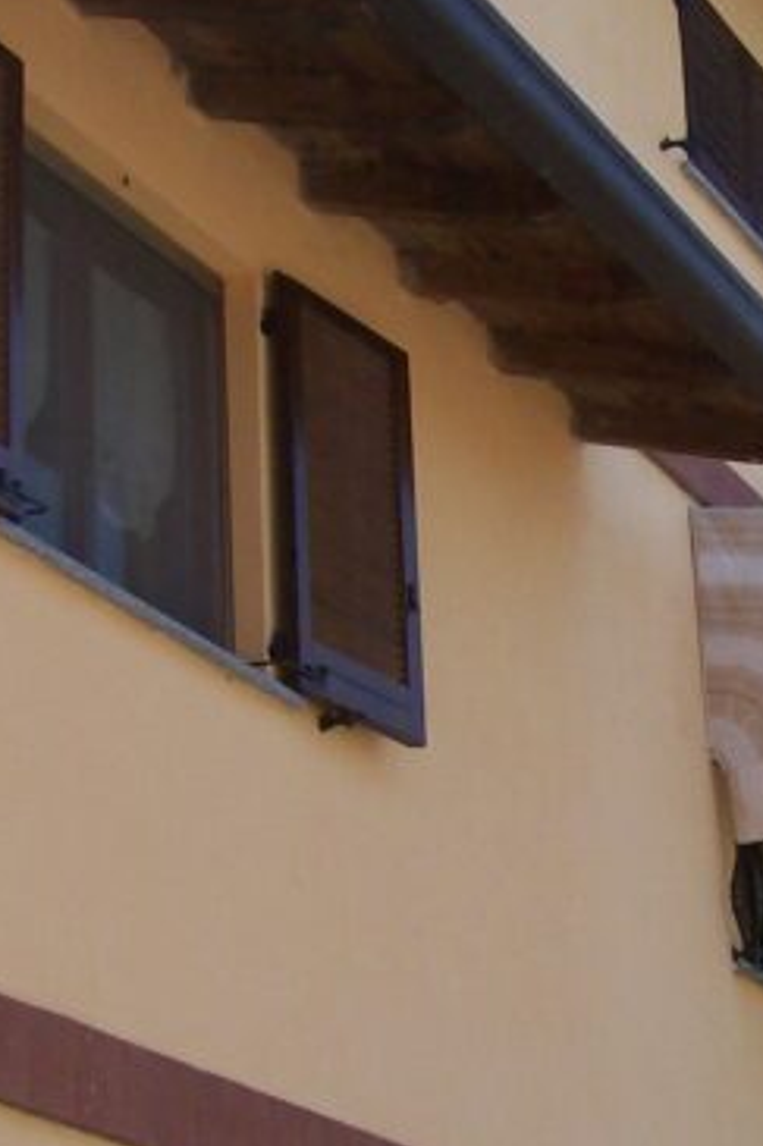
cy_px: 870
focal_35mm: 105
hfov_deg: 12.8
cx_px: 838
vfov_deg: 19.3
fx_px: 3341
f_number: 2.7
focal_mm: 6
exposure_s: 1/751
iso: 80
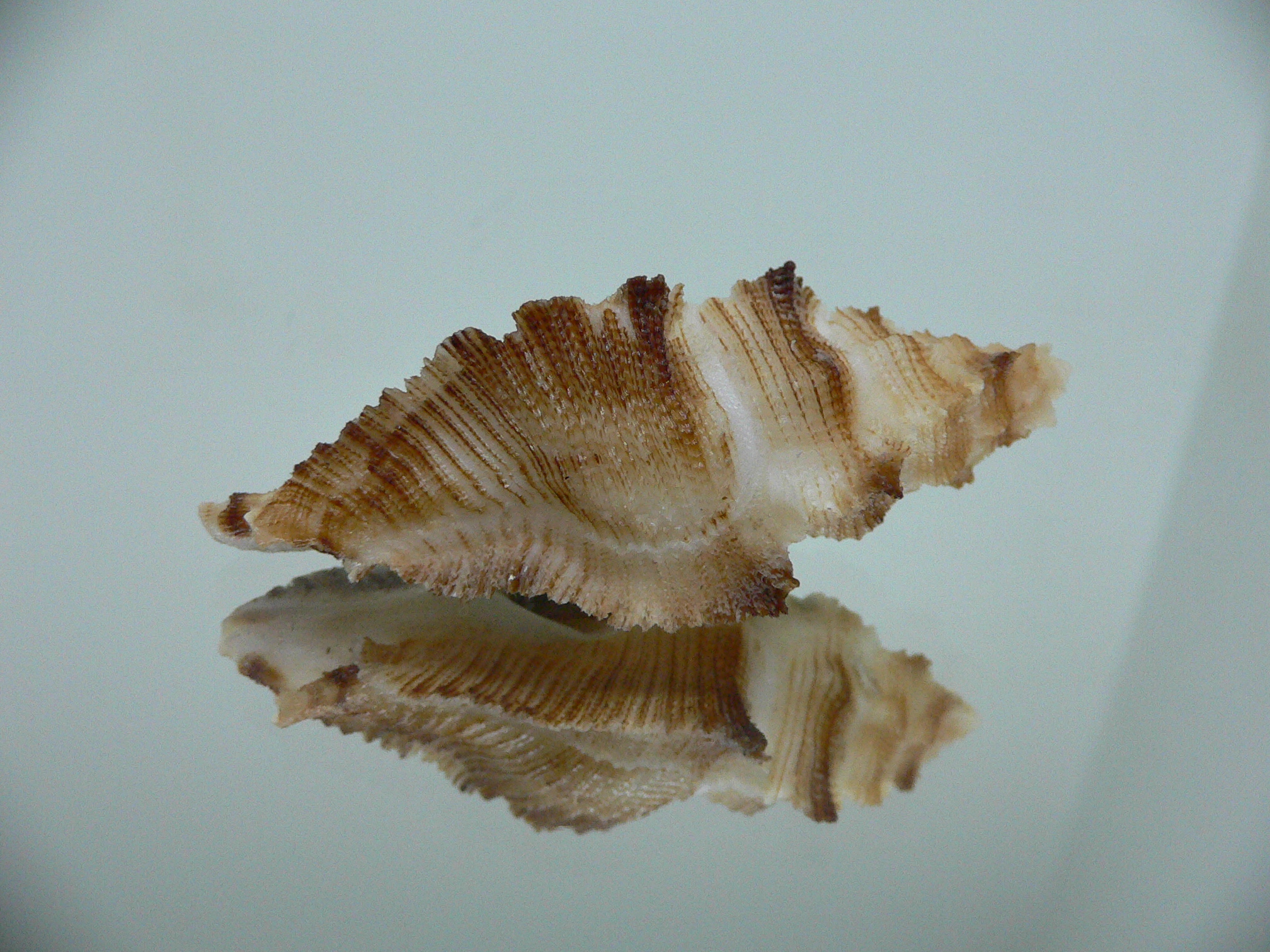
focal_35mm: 35
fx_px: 1284
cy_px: 476
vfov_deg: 40.7
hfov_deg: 52.6
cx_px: 635
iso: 200
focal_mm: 4.6
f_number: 2.8
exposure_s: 1/50
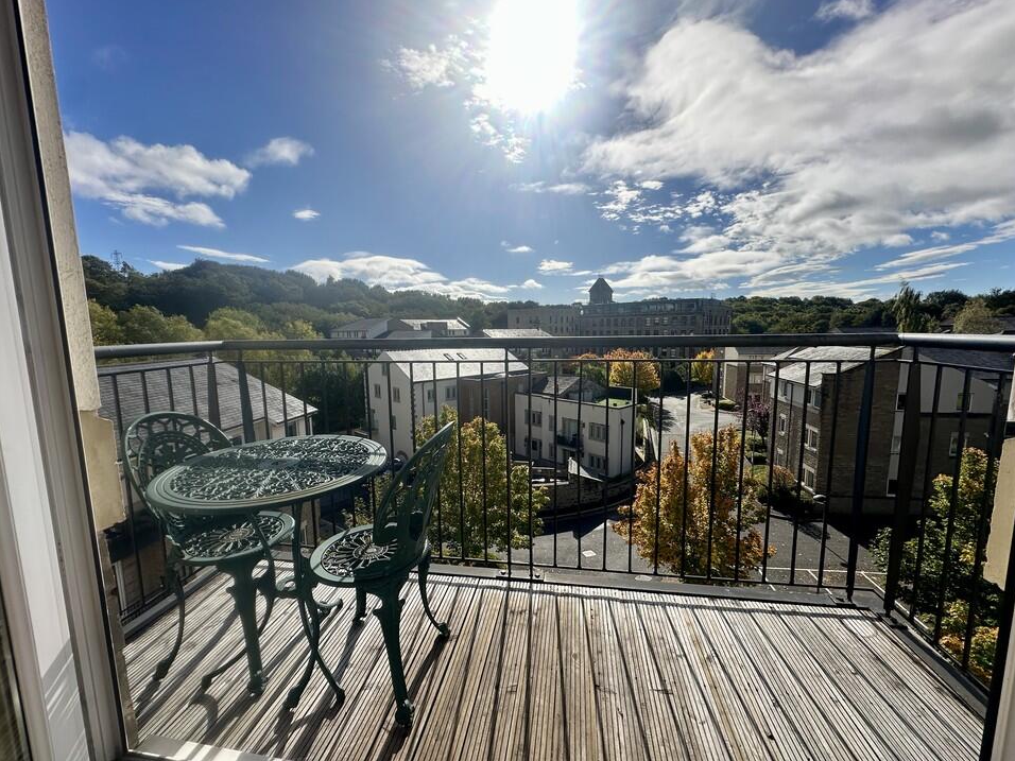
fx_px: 440
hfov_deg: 98.2
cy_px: 388
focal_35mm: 15
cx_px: 508
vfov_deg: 81.7
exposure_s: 1/3125
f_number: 2.2
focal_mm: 2.22
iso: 50
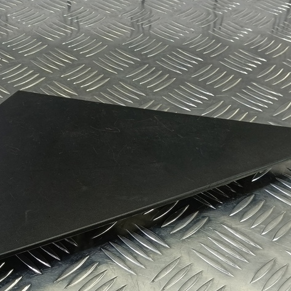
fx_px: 418
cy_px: 181
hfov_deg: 37.3
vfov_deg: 38.1
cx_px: 69
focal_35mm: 44
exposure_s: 1/50
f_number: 1.6
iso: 107
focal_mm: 4.11
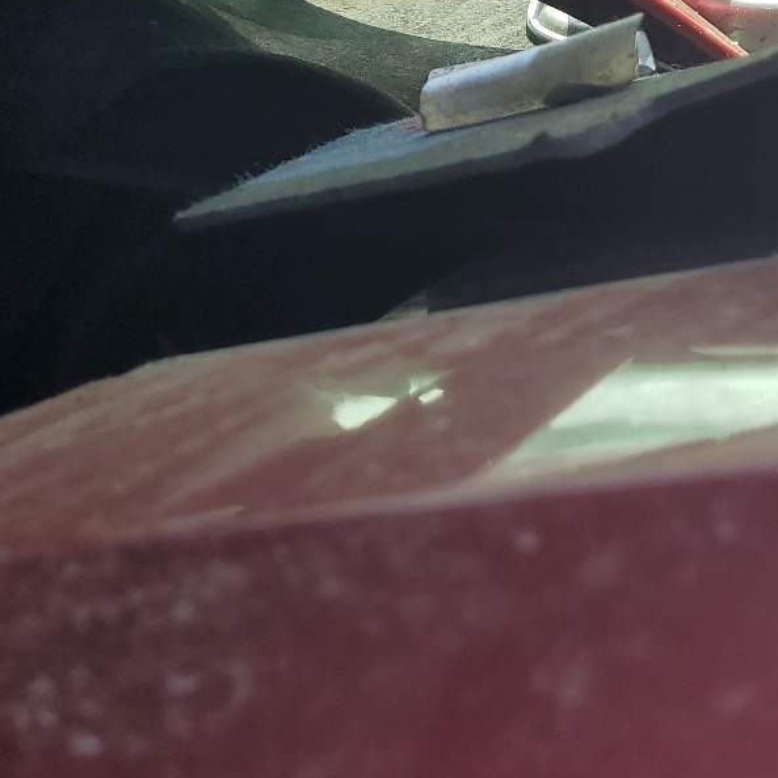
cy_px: 205
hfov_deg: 27.7
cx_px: 378
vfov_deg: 27.4
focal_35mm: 62
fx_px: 1577
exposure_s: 1/909
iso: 50
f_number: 1.5
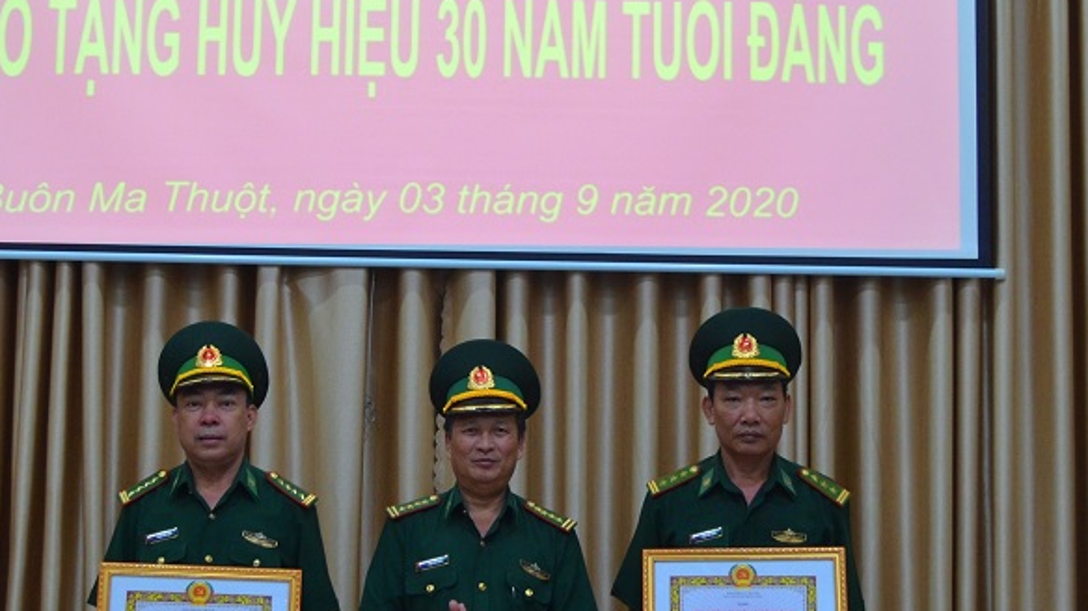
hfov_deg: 31.6
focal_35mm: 66
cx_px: 343
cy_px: 305
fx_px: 1903
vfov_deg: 18.2
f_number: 4
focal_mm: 24
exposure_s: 1/50
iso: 800
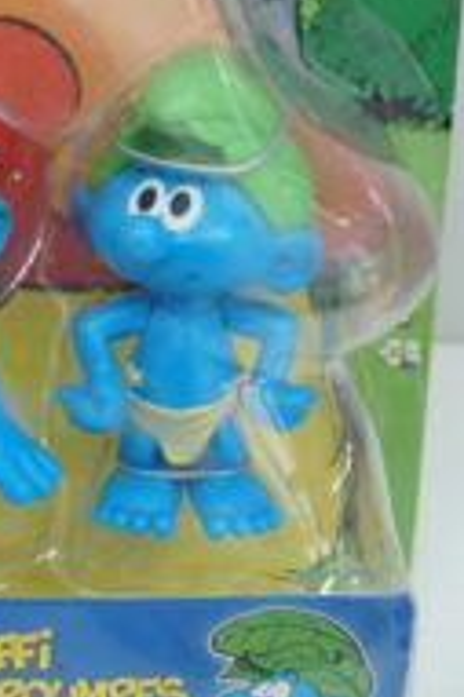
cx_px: -4
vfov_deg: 25.8
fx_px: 1511
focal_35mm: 78
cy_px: 210
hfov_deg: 17.1
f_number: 5.6
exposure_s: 1/60
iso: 2000
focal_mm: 22
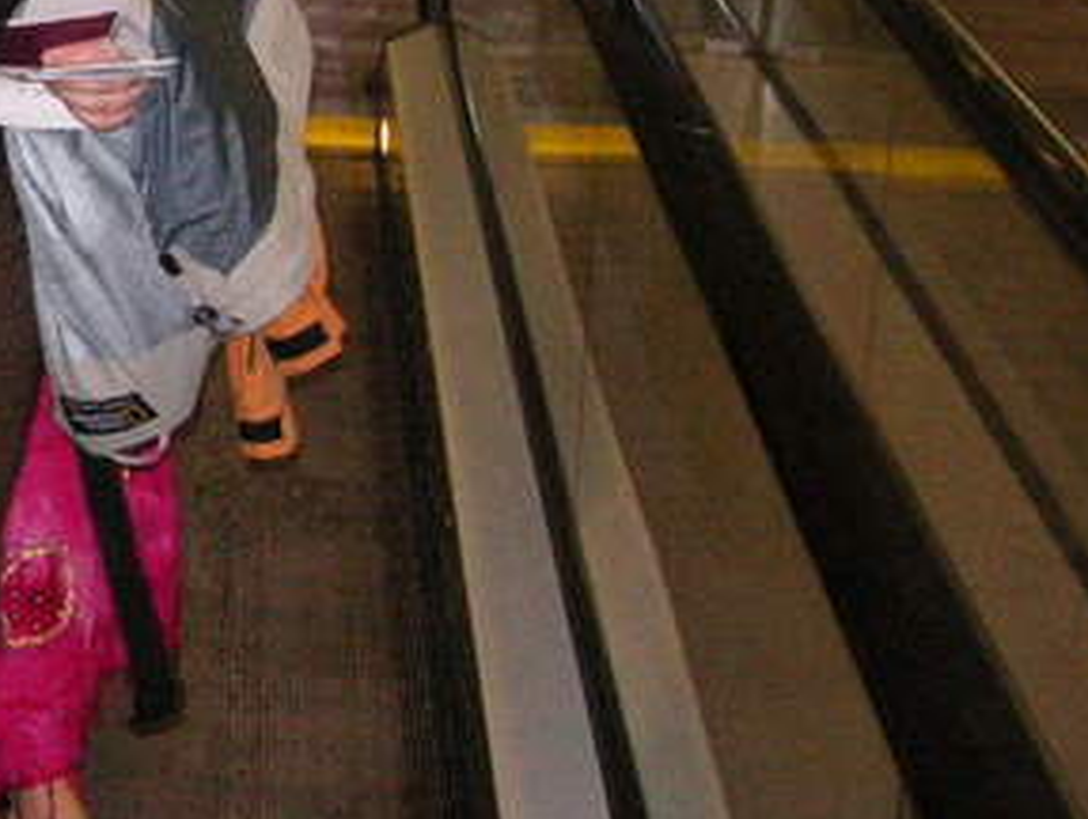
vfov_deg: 14.1
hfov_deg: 18.0
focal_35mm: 103
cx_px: -265
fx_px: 3241
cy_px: -64
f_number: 2.8
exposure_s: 1/45
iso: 160
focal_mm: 6.1
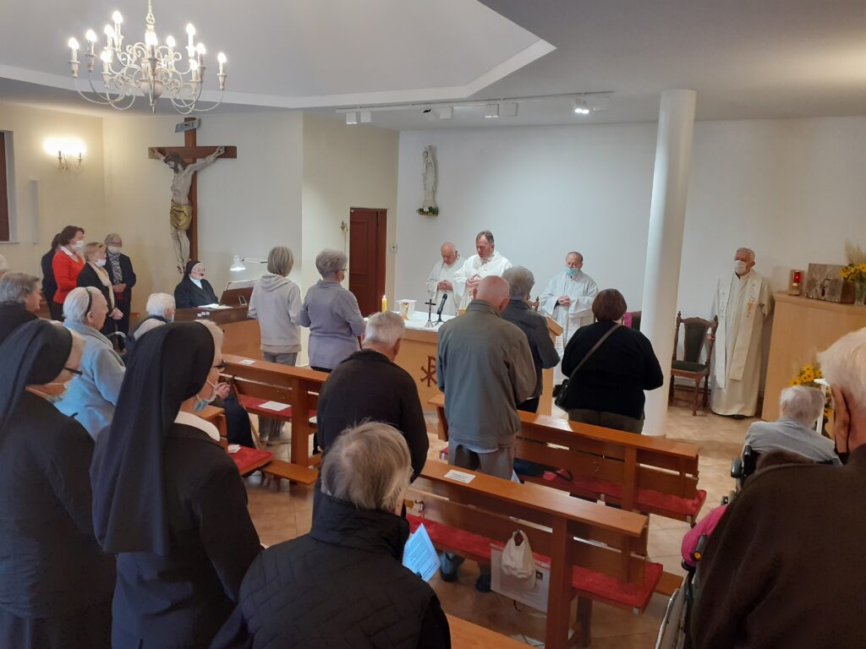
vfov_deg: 51.4
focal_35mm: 27
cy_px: 324
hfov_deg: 65.3
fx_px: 675
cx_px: 433
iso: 125
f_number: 1.9
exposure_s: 1/50
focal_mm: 3.6
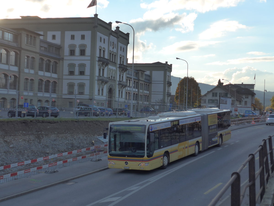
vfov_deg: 23.7
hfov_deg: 31.2
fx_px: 491
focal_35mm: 62
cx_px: 137
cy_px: 103
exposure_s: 1/640
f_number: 3.7
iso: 160
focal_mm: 12.7
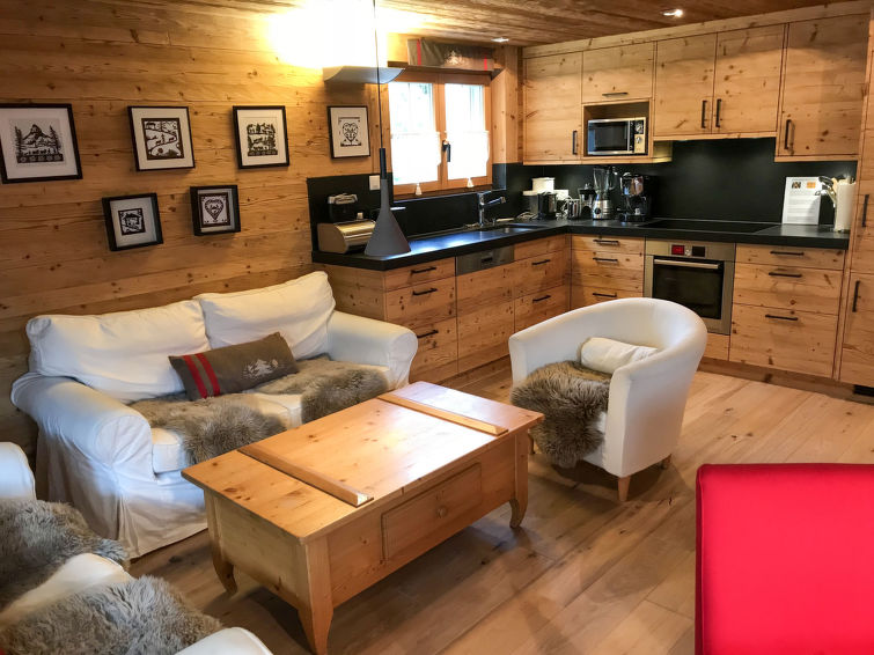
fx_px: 707
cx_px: 437
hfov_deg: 63.5
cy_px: 328
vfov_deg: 49.7
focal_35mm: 28
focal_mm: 3.99
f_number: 1.8
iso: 64
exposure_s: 1/17
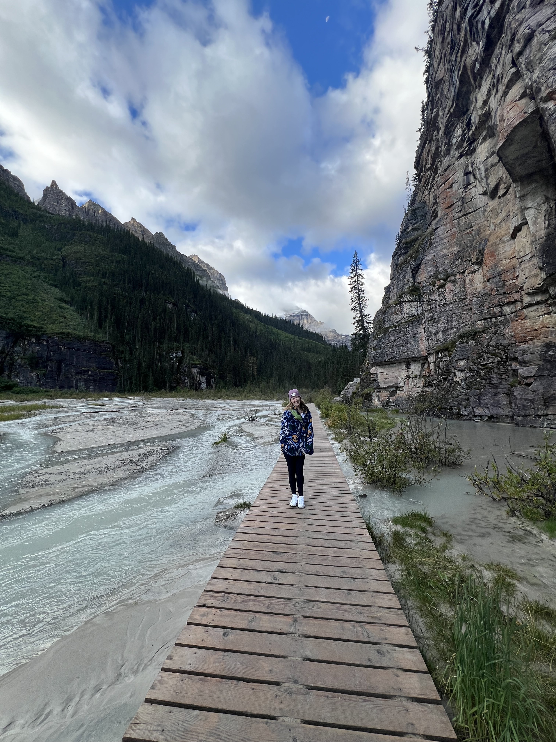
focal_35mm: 13
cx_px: 278
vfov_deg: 106.2
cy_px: 371
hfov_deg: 89.9
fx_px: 278
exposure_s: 1/457
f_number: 1.8
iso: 32
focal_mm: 1.57
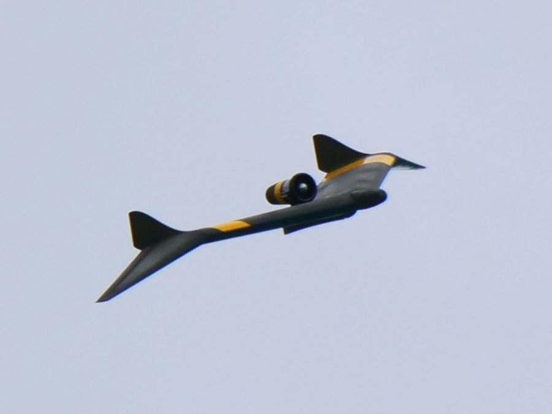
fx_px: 12757
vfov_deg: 1.9
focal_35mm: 800
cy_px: 207
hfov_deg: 2.5
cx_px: 276
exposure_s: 1/1300
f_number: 6.3
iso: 200
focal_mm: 400
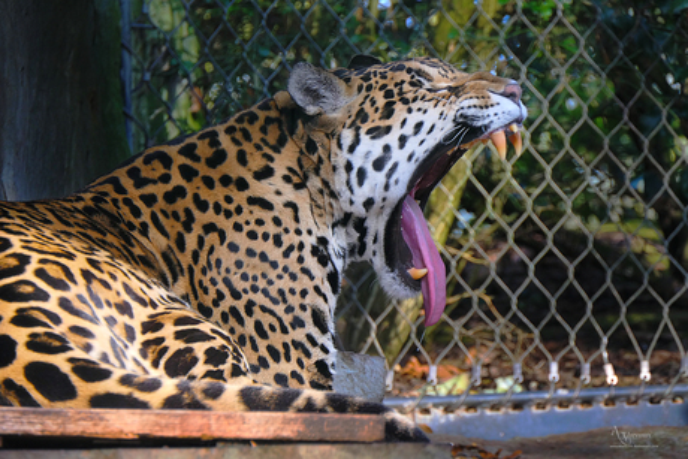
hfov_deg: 6.0
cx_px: 344
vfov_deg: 4.0
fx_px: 6538
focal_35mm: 342
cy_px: 230
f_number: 4.5
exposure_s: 1/125
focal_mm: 125.5
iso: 400
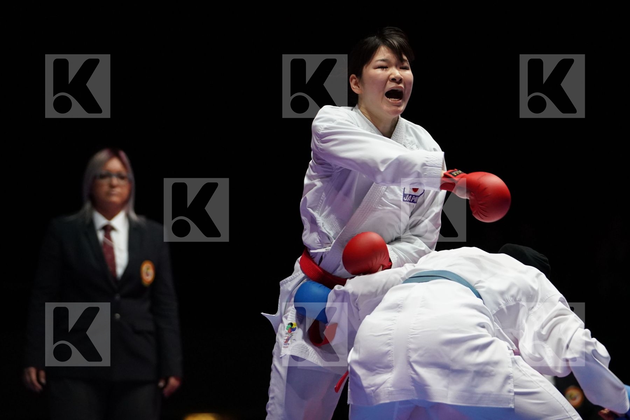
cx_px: 315
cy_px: 210
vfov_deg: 6.5
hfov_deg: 9.8
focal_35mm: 210
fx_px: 3675
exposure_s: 1/1000
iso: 3200
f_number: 2.8
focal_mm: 140
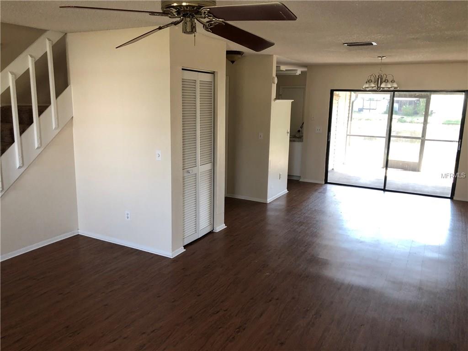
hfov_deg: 61.7
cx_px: 234
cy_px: 176
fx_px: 392
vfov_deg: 48.2
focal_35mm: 29
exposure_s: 1/30
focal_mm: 3.99
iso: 25
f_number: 1.8
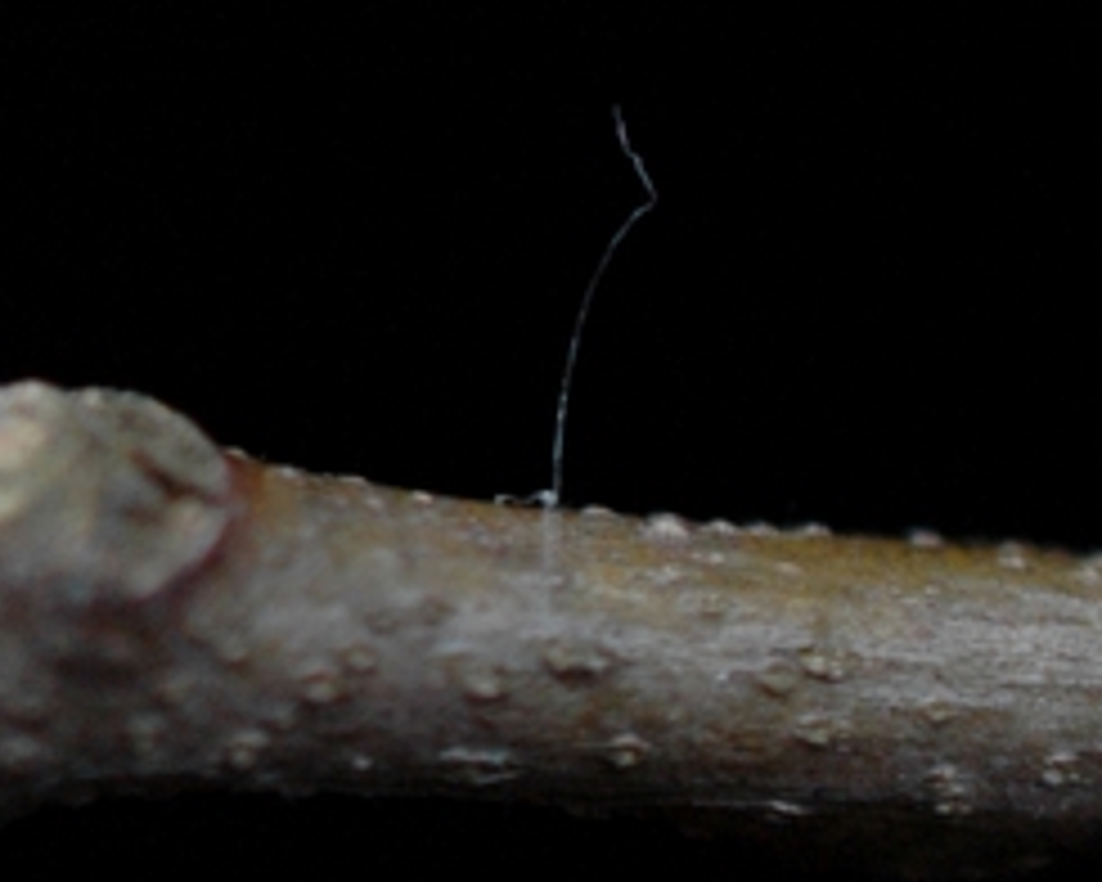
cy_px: 126
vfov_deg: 6.6
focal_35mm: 235
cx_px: -954
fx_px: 7665
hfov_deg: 7.9
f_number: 4.5
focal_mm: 40
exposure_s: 1/100
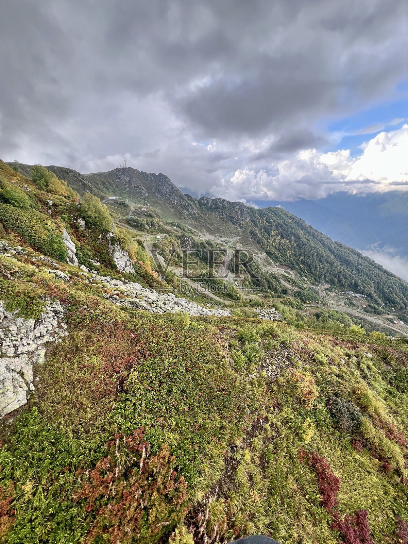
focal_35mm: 13
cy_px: 272
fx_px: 204
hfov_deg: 89.9
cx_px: 204
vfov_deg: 106.2
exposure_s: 1/268
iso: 32
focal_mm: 1.57
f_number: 1.8
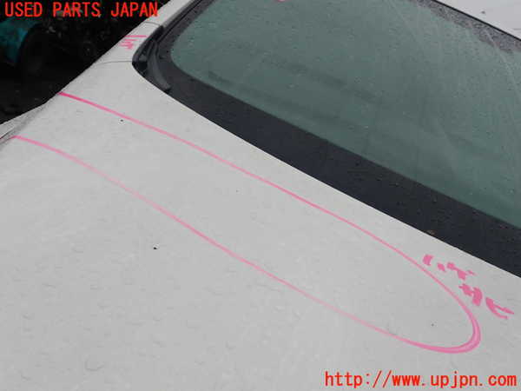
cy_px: 196
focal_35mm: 30
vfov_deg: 46.8
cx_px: 260
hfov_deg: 60.0
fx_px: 452
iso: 100
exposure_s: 1/100
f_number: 3.2
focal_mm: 5.4
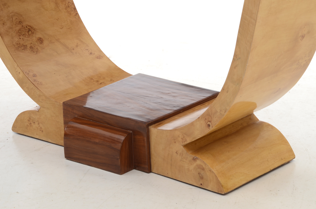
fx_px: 1288
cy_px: 104
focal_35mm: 147
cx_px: 158
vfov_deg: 9.3
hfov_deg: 14.0
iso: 200
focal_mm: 98
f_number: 11
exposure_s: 1/125
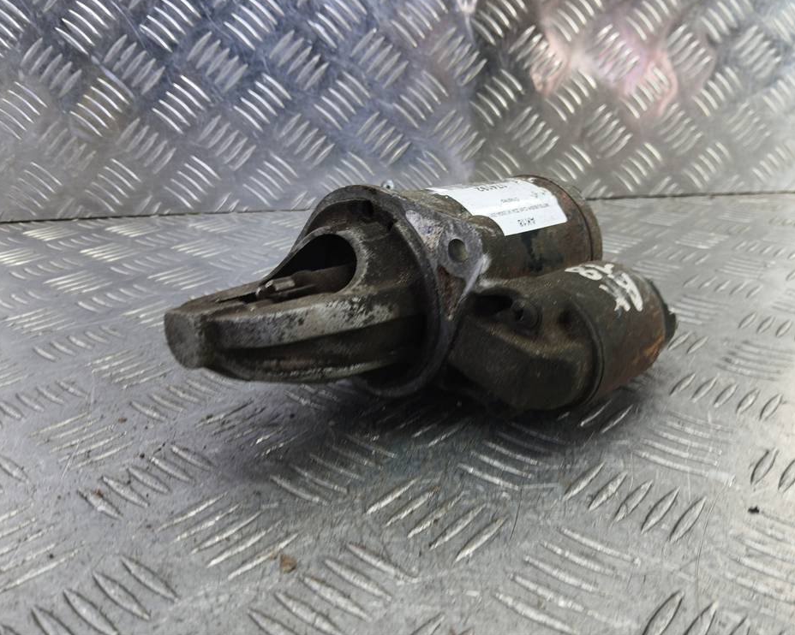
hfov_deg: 62.2
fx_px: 659
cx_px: 421
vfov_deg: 51.5
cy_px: 308
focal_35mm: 28
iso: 64
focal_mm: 3.98
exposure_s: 1/50
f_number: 1.8
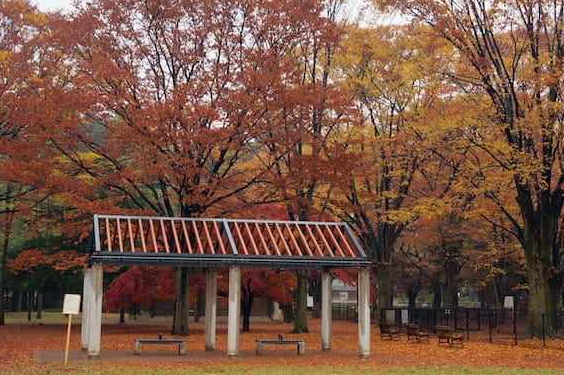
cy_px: 136
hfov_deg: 32.5
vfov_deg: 21.9
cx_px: 301
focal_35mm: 62
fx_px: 966
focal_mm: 29
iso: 100
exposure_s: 1/60
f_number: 5.6
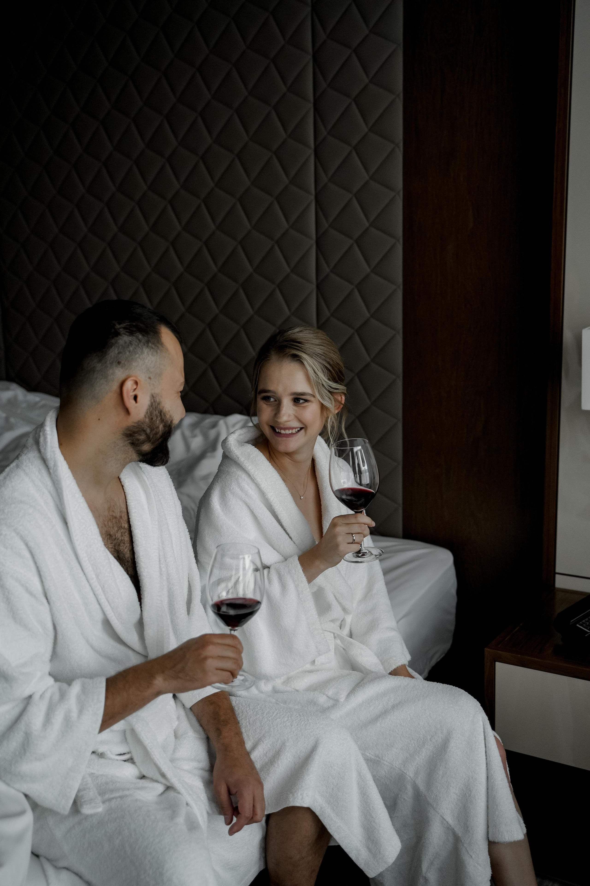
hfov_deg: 32.6
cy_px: 443
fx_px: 1008
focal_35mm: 41
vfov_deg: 47.4
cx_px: 295
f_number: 2.8
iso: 1250
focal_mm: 41
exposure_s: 1/320
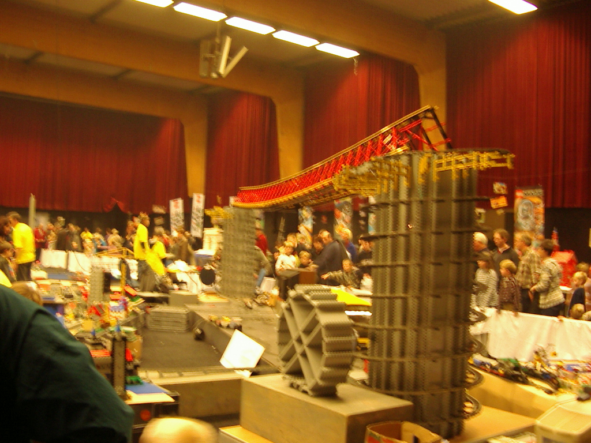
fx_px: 649
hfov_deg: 49.0
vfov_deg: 37.7
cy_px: 222
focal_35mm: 38
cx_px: 296
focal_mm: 5.8
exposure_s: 1/4
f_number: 2.6
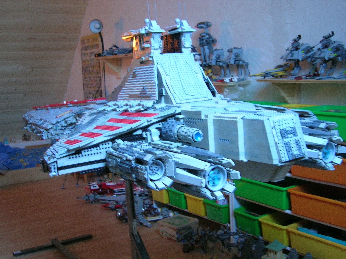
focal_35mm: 48
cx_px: 173
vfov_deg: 30.3
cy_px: 130
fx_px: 480
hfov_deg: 39.7
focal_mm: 7.3
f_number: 3.1
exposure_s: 1/3.9
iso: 121
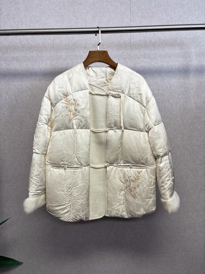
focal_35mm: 26
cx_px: 102
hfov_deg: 53.1
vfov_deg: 67.3
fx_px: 205
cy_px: 137
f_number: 1.6
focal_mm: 5.96
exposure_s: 1/121
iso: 80
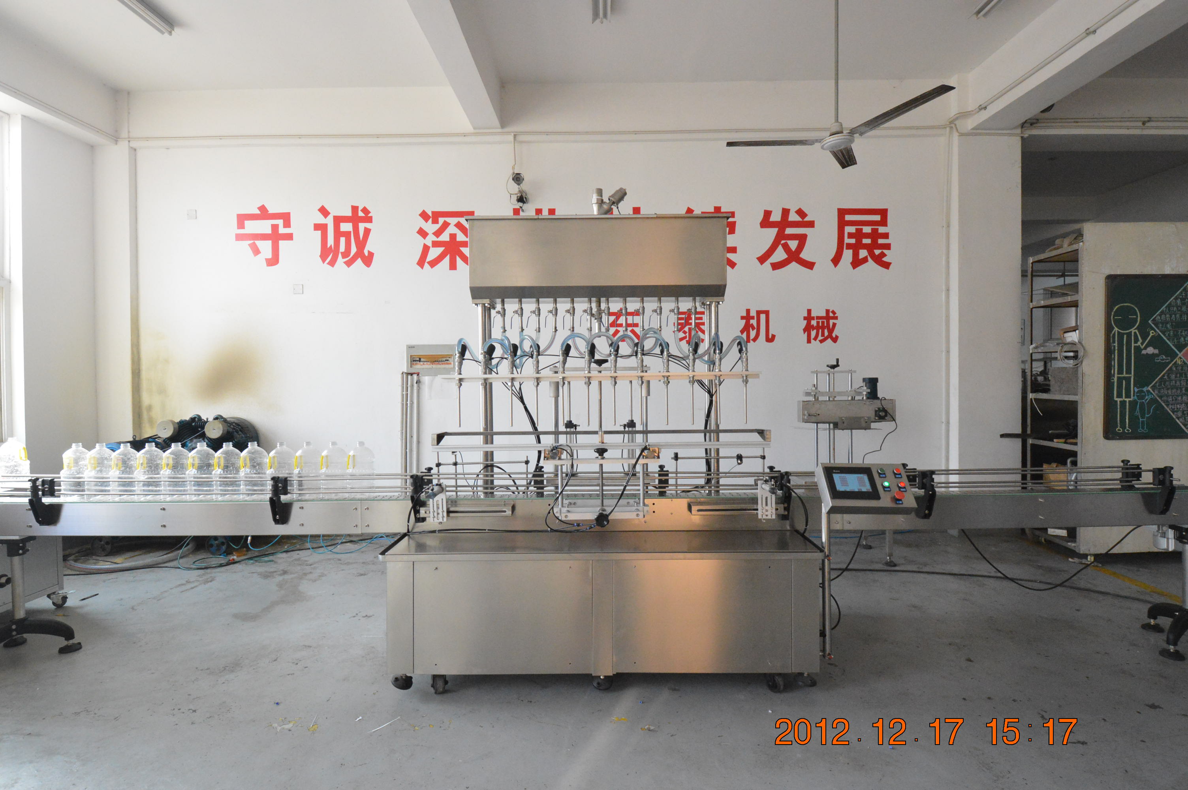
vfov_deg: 67.3
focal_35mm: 18
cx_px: 594
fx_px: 593
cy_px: 395
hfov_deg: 90.1
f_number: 6.3
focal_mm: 12
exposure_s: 1/160
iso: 3200
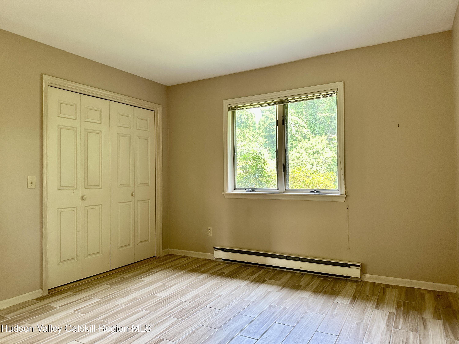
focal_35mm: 24
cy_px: 172
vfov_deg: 56.8
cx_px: 230
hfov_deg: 71.6
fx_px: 318
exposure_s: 1/65
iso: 250
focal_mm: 6.86
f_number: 1.78
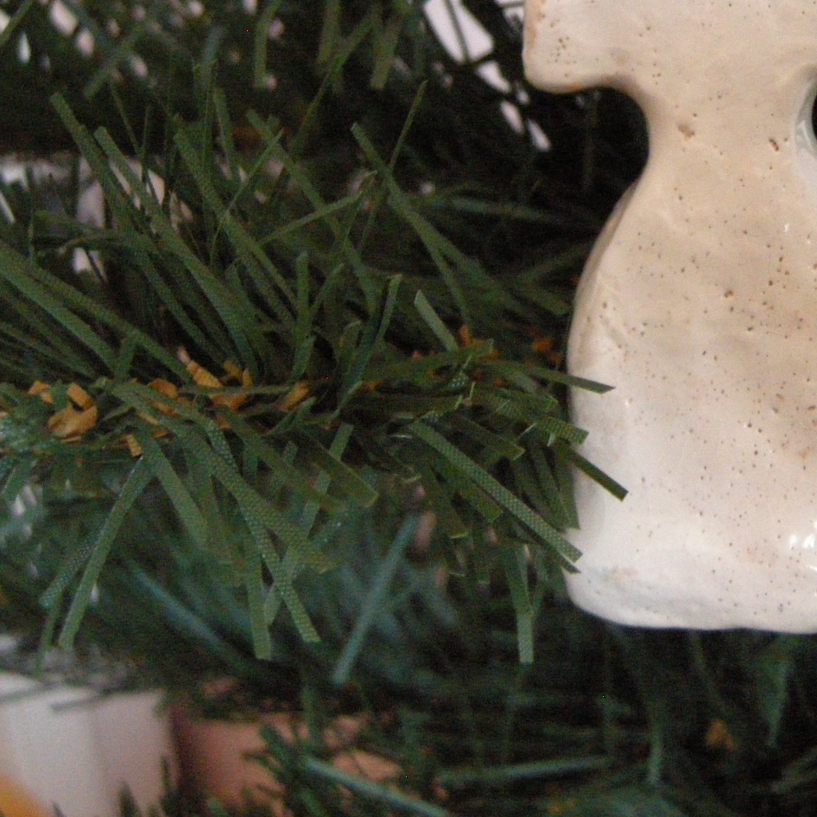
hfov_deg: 24.6
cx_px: 802
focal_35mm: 67
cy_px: 261
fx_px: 1789
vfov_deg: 25.6
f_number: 2.7
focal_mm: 7.5
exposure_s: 1/5.7
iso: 800
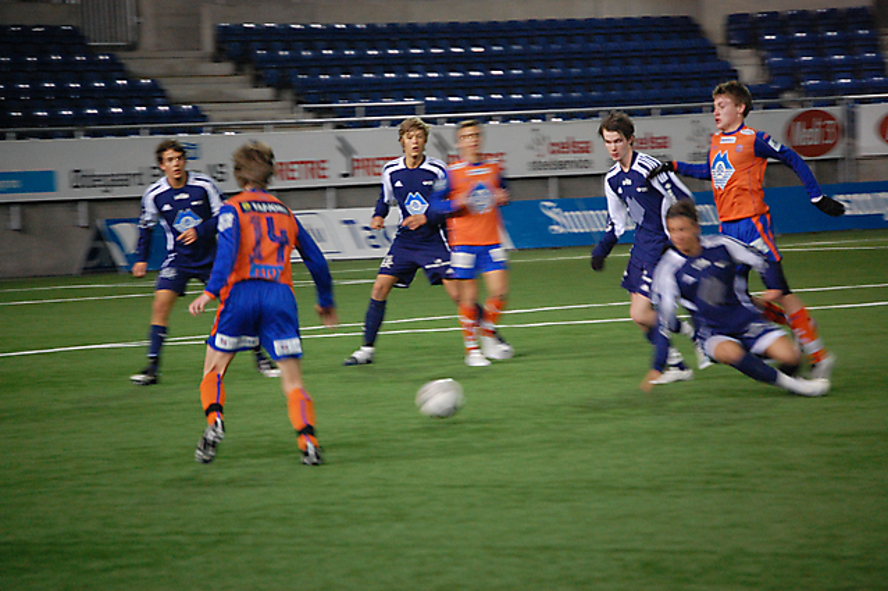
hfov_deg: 9.5
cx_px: 444
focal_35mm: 218
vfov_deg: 6.3
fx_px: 5361
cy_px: 296
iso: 1600
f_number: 5.3
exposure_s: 1/60
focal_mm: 145
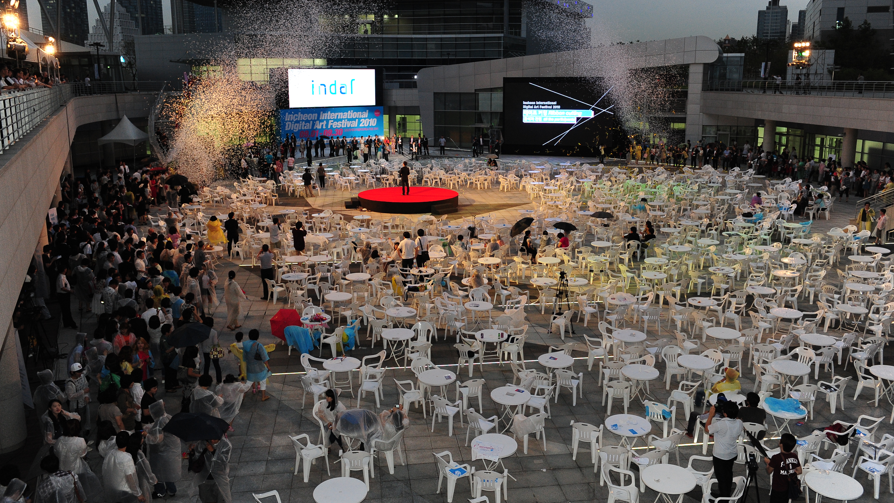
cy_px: 229
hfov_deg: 62.6
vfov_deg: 37.8
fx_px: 735
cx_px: 447
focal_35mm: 31
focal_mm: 29
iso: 1600
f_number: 4
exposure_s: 1/200
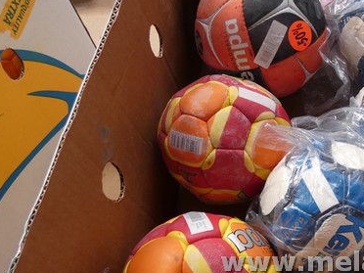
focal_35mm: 39
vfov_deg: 36.7
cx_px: 326
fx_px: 410
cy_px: 161
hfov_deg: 43.8
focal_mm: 3.6
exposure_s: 1/125
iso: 125
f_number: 2.8
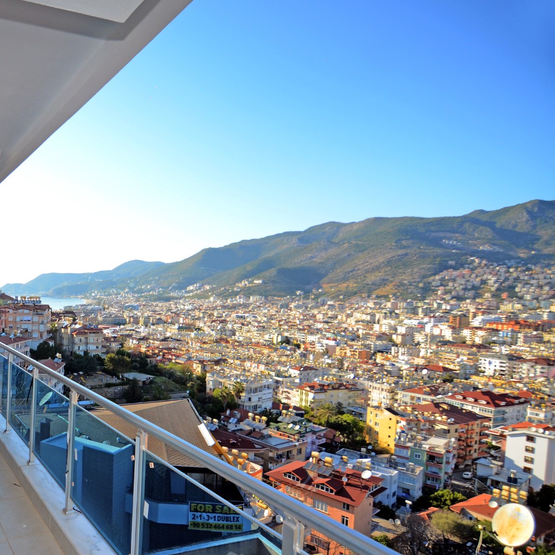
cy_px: 276
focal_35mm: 22
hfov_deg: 65.4
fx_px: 393
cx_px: 127
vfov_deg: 70.5
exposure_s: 1/1000
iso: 500
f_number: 2.8
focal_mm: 11
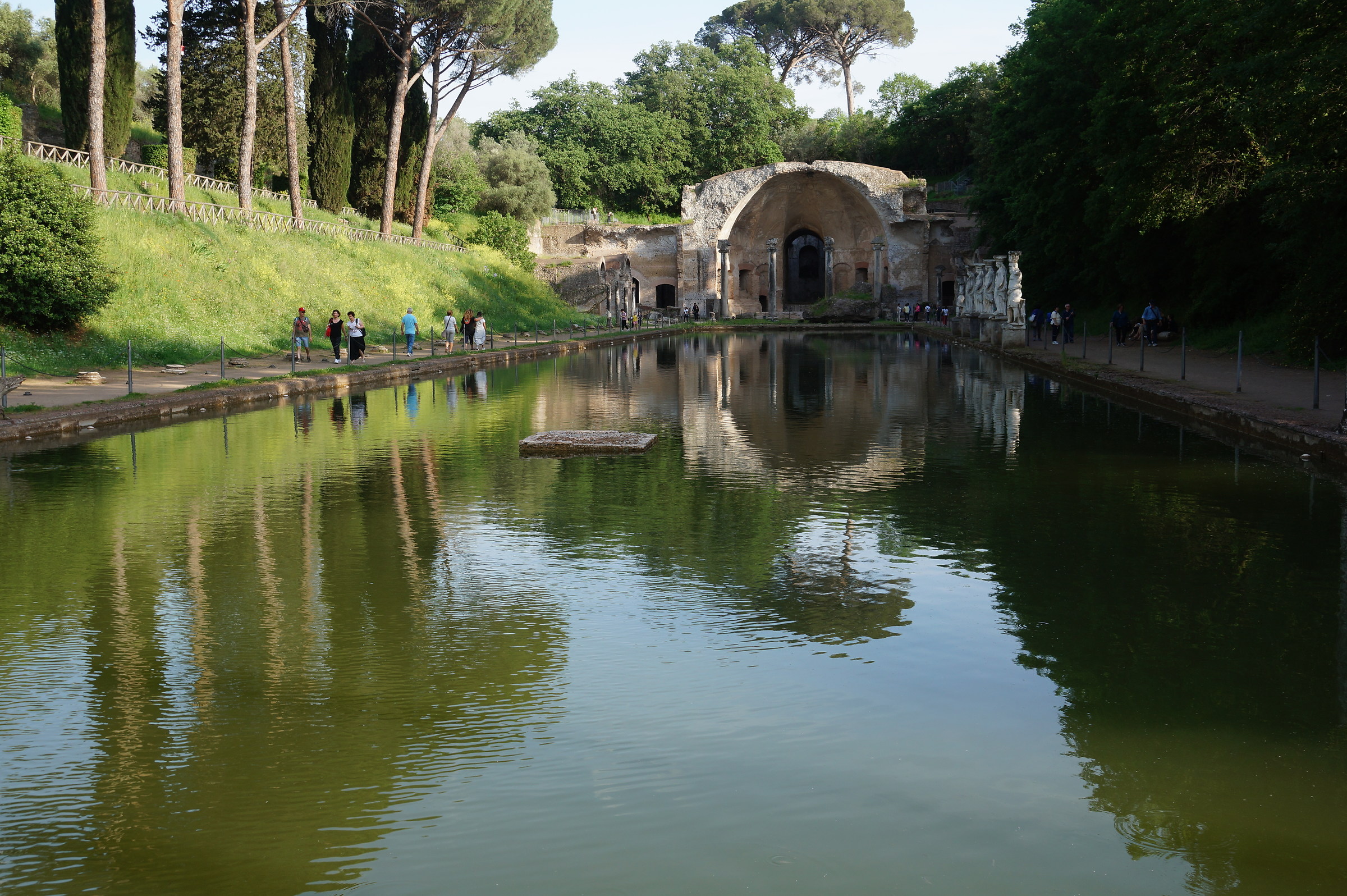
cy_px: 448
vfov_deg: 38.3
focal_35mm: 34
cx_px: 674
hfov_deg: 55.1
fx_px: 1290
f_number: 10
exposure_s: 1/60
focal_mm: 23
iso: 100
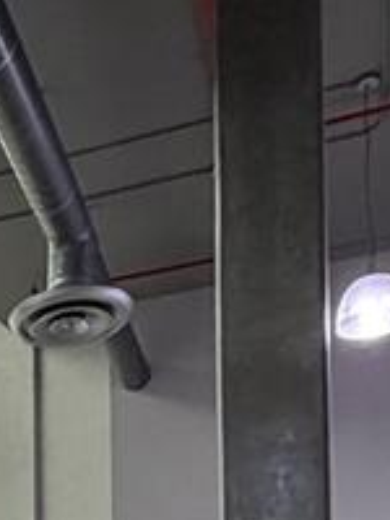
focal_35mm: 84
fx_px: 1262
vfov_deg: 19.3
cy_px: 850
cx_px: -239
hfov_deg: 15.8
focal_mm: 2.22
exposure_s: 1/120
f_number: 2.2
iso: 100
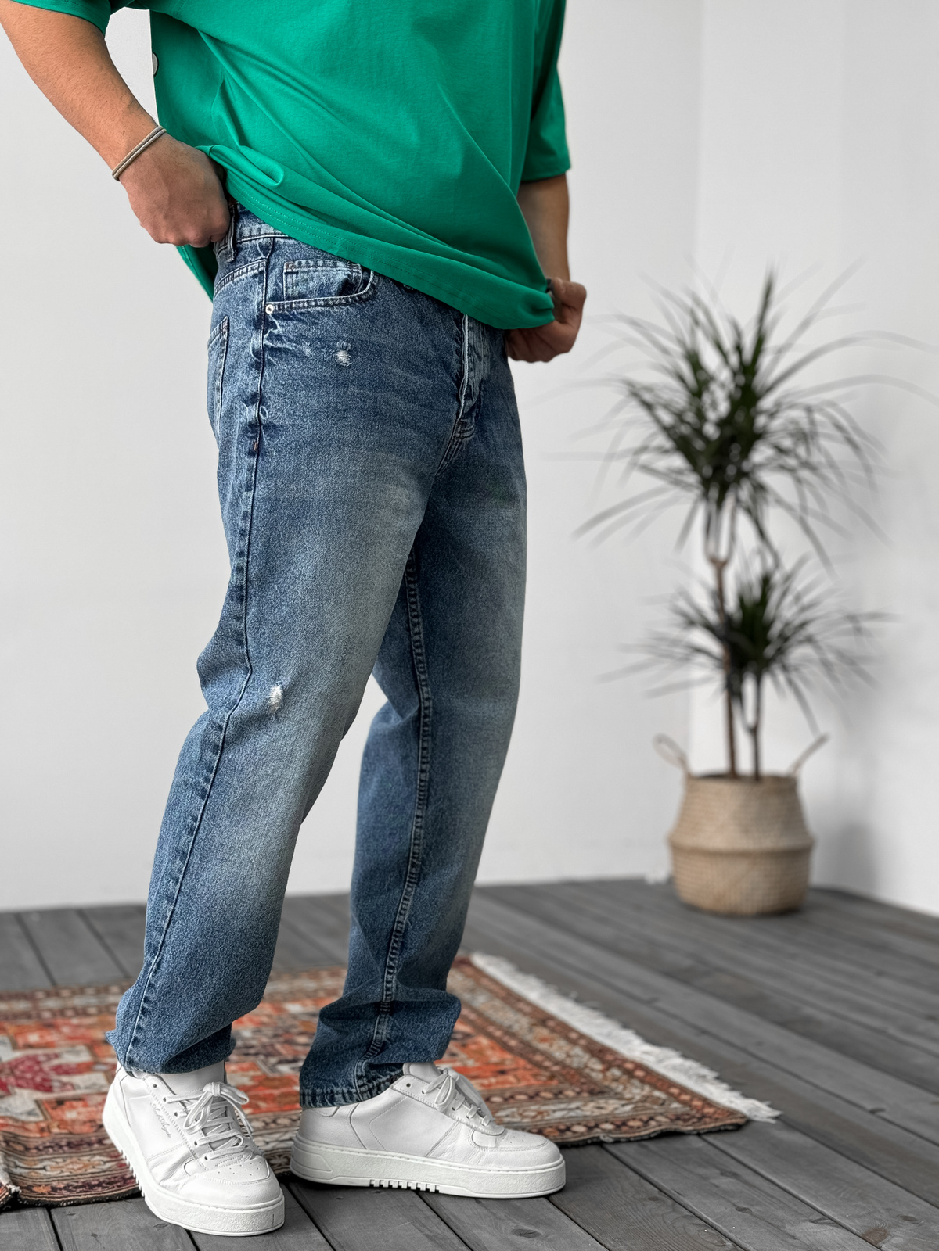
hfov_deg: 30.3
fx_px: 1736
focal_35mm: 48
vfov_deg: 39.7
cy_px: 626
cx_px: 470
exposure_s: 1/120
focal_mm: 6.86
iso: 64
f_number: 1.8
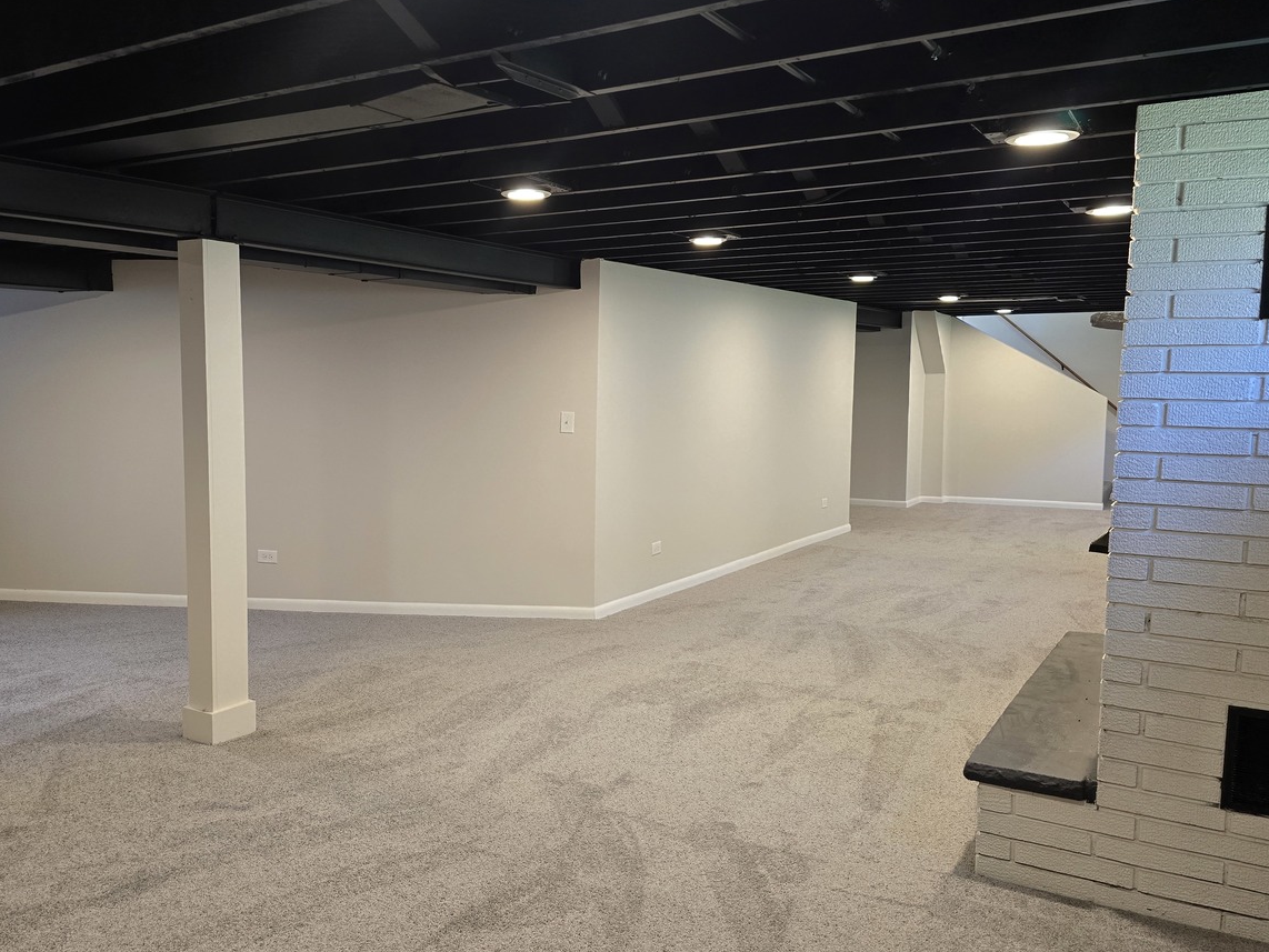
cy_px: 478
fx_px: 1063
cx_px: 513
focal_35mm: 29
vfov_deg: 48.2
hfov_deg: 61.2
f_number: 1.7
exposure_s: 1/120
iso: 500
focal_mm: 6.3
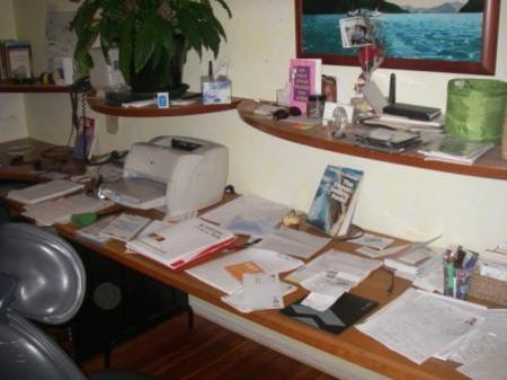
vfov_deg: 37.7
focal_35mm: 38
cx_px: 254
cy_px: 190
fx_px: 556
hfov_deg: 49.0
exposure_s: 1/40
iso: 200
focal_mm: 6.3
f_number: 3.3
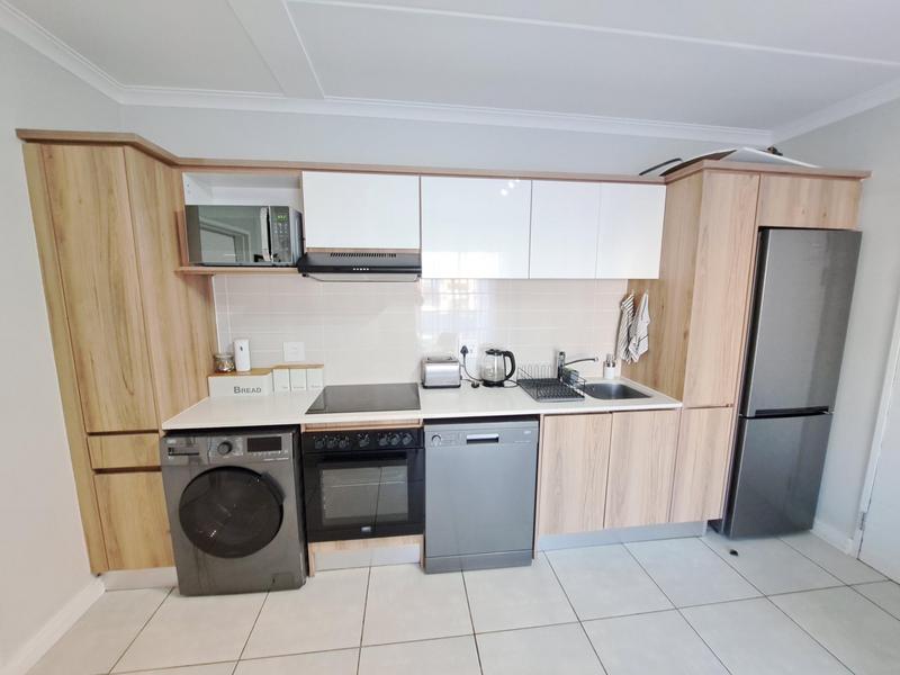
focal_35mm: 13
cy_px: 338
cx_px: 450
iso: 250
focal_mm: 1.74
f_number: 2.2
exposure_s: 1/25
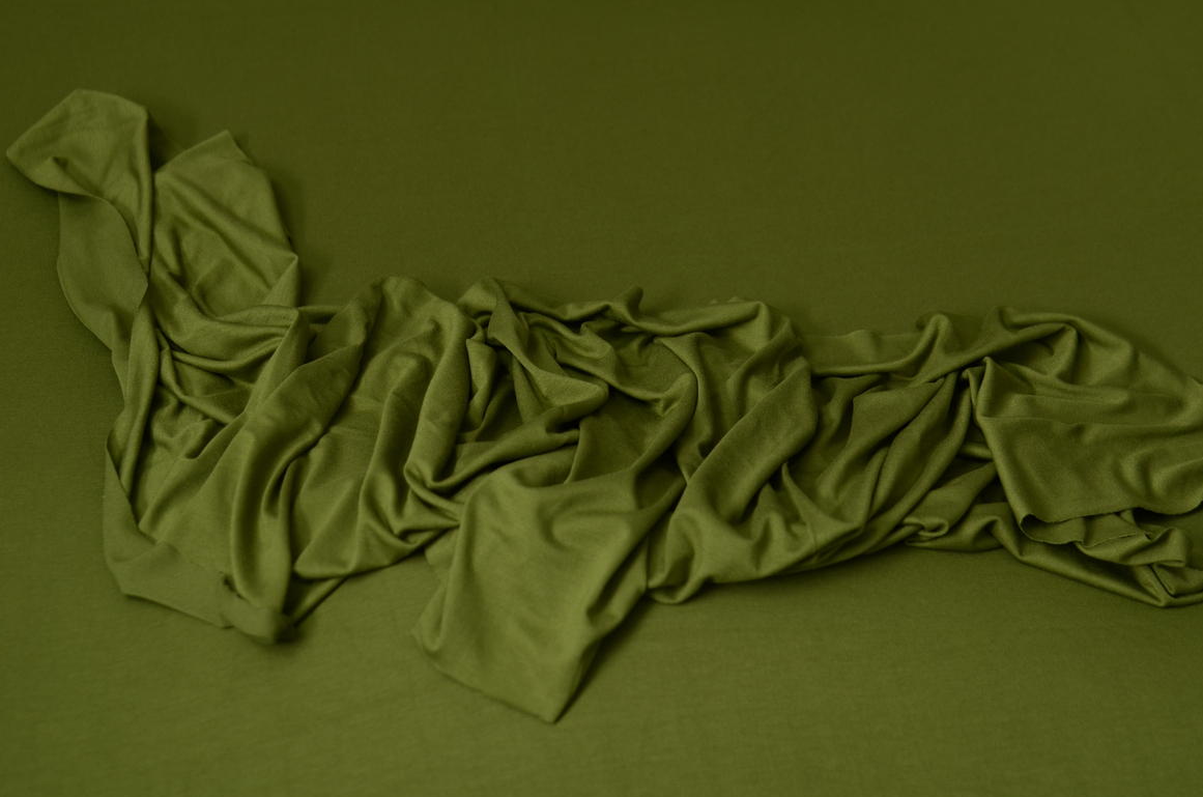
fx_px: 2068
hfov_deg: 32.4
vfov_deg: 21.8
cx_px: 613
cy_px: 403
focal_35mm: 62
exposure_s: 1/100
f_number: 4
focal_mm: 40
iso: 200
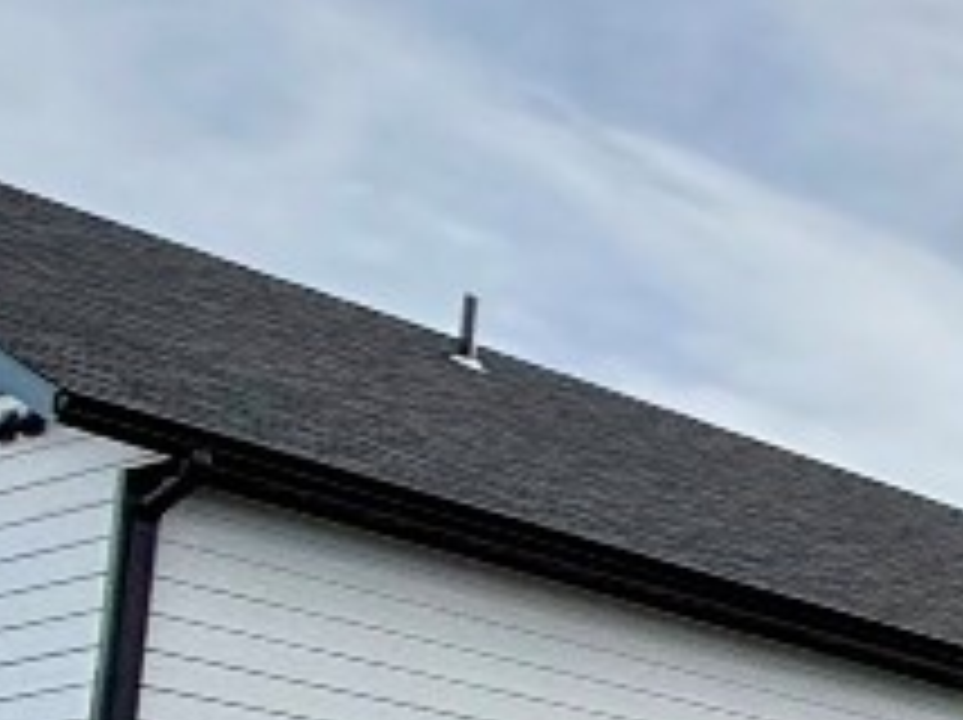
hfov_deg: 17.7
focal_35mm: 67
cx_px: 2030
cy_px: 788
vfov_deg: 20.9
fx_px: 1862
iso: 64
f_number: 2.2
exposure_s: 1/770
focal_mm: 2.22
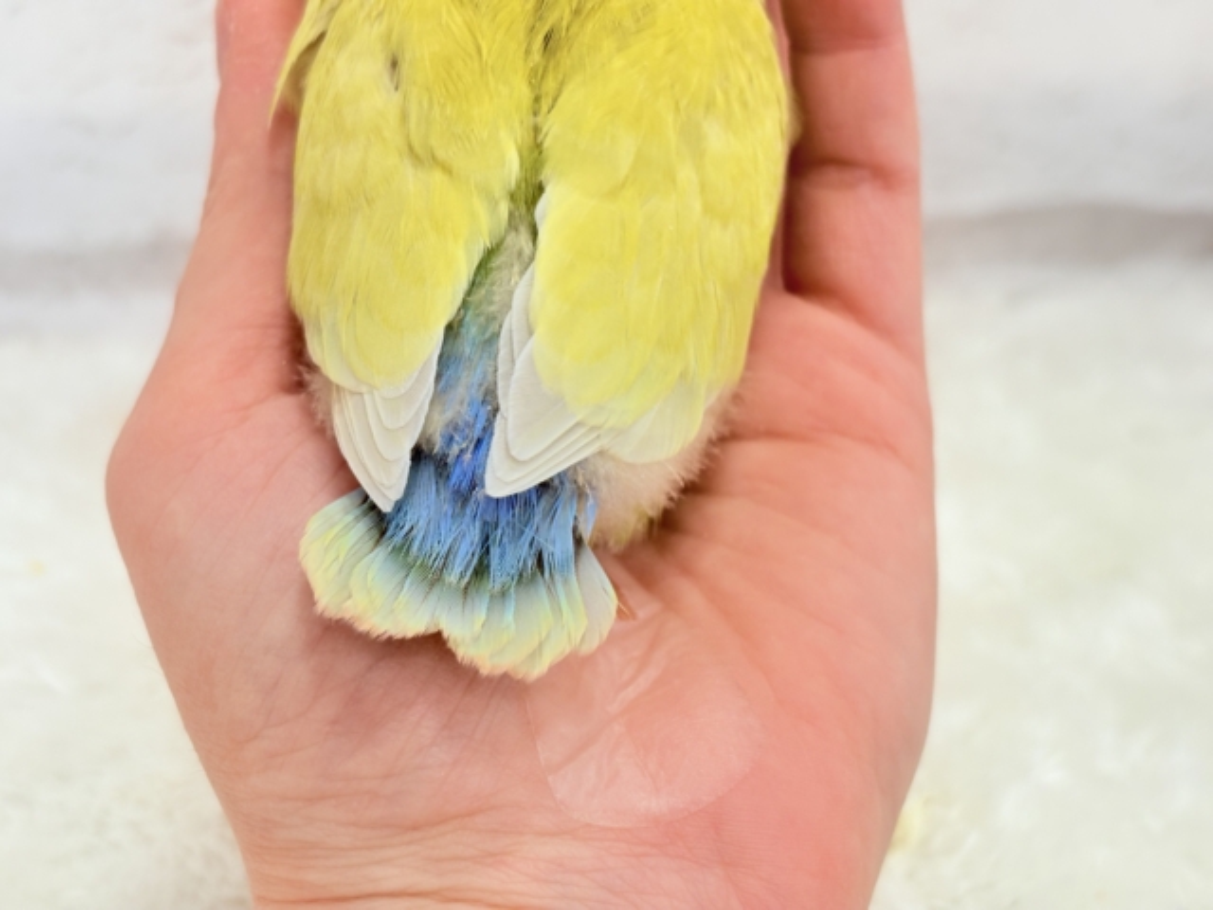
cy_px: 455
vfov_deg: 28.0
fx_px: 1822
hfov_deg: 36.8
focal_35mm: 52
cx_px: 606
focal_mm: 5.96
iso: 40
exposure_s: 1/50
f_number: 1.6
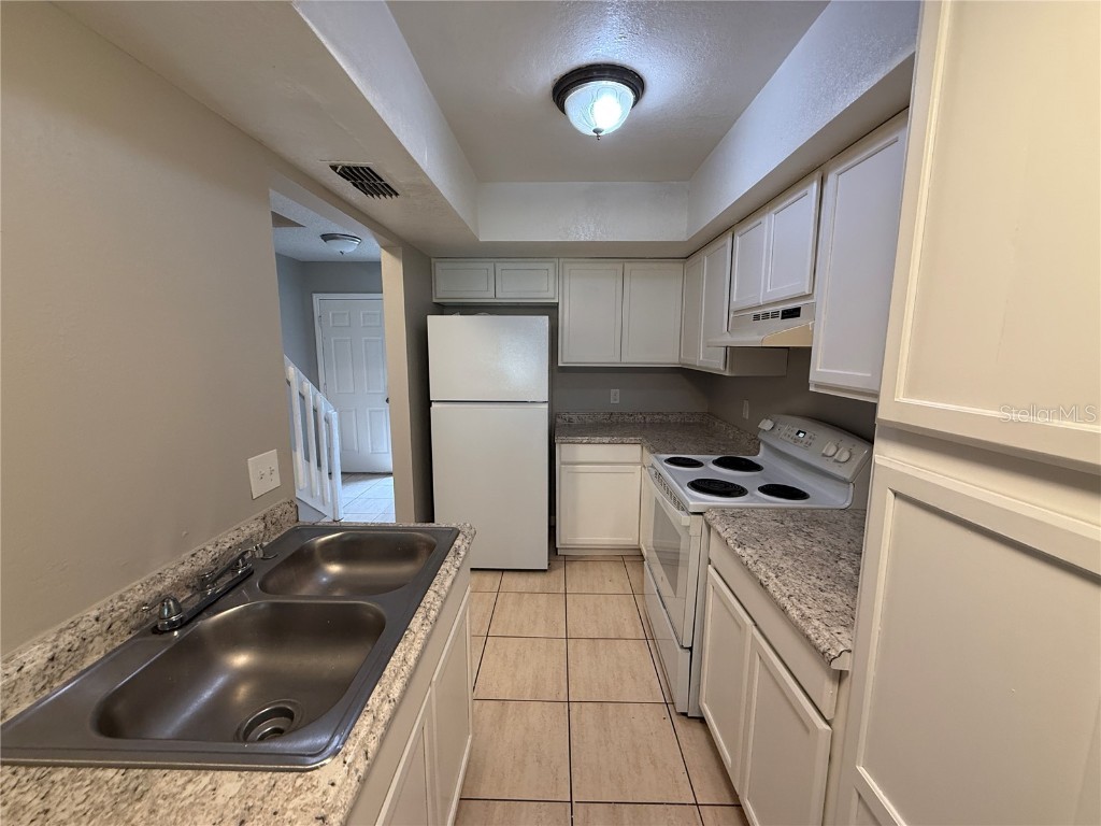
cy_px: 413
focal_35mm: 14
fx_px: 445
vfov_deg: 85.7
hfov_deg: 102.1
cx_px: 550
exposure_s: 1/60
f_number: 2.2
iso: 200
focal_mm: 2.22
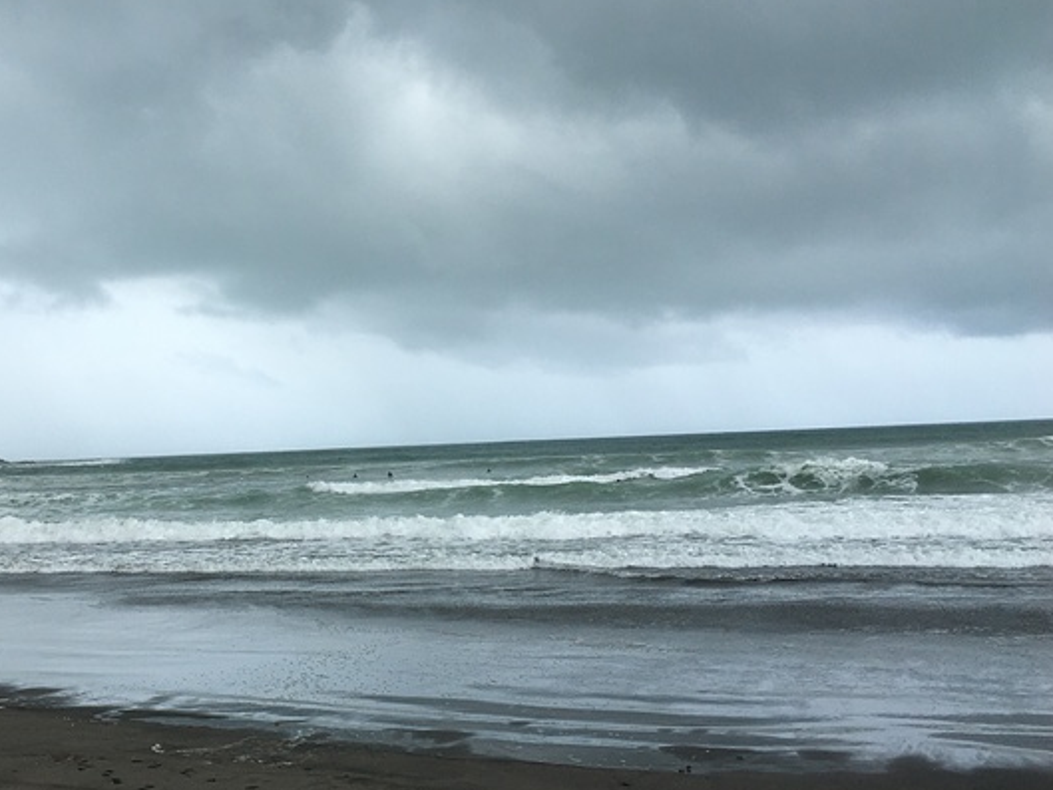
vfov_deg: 33.6
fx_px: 1308
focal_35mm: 43
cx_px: 322
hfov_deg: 43.0
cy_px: 434
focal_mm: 4.15
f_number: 2.2
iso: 25
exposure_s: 1/718
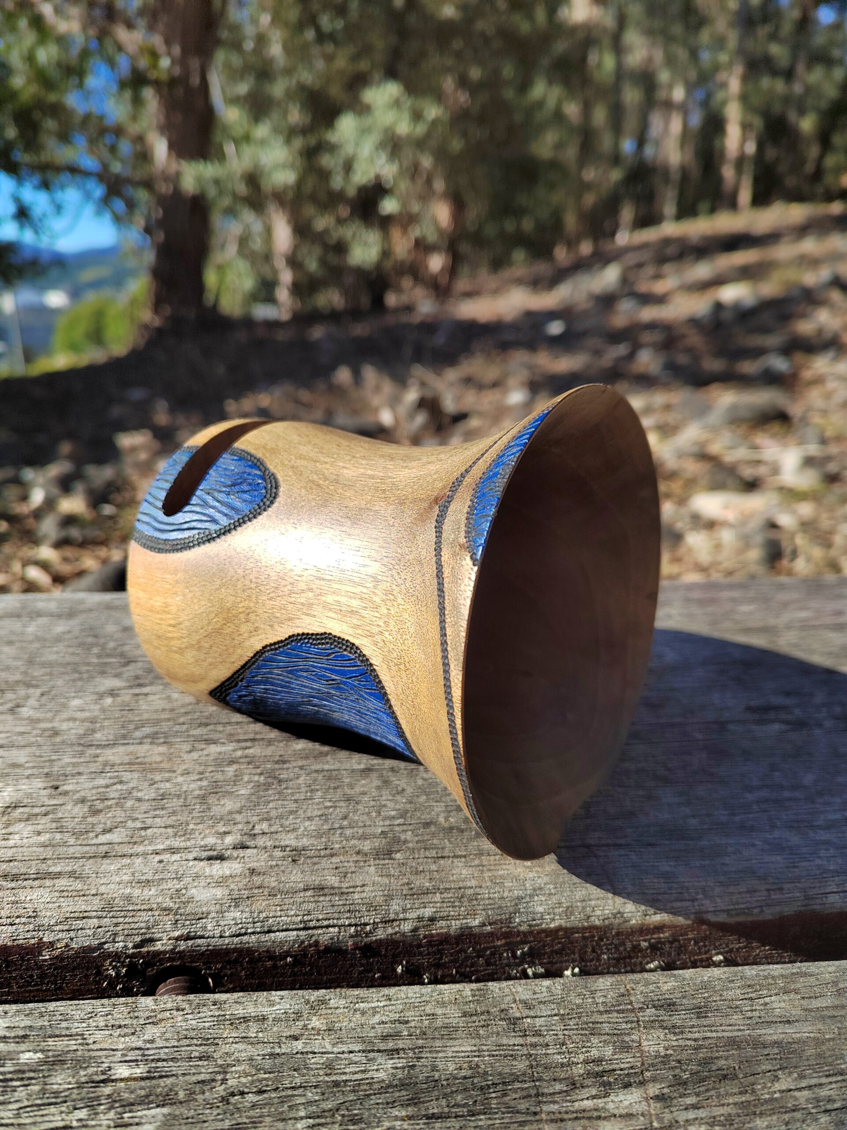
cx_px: 424
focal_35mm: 23
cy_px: 565
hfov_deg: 58.9
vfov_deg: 73.9
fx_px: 750
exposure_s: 1/2000
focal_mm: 5.52
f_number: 1.9
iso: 372
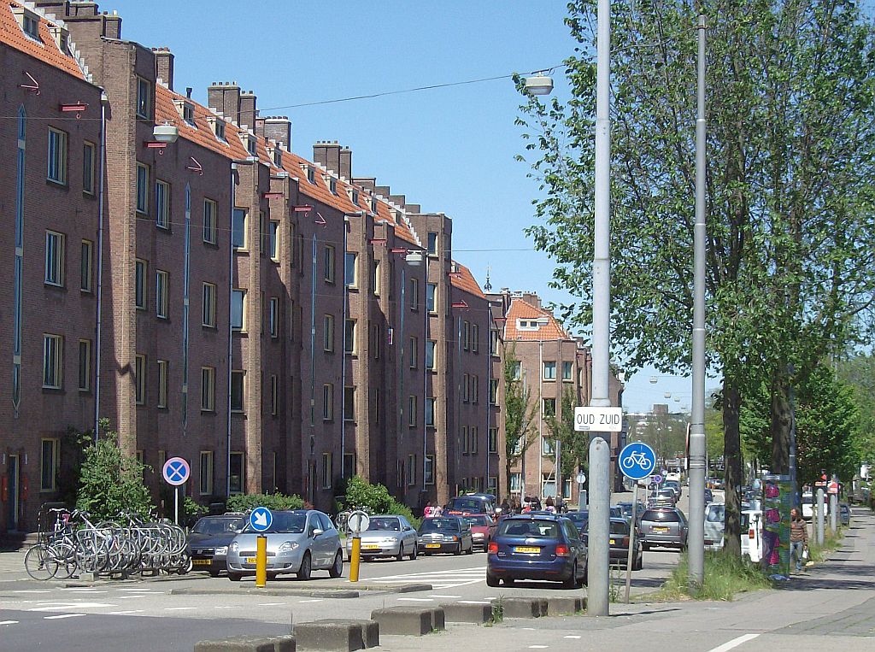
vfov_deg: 14.7
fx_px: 2522
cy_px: 326
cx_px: 438
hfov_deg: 19.7
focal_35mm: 100
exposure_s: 1/278
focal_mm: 16.6
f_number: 7.5
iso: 100
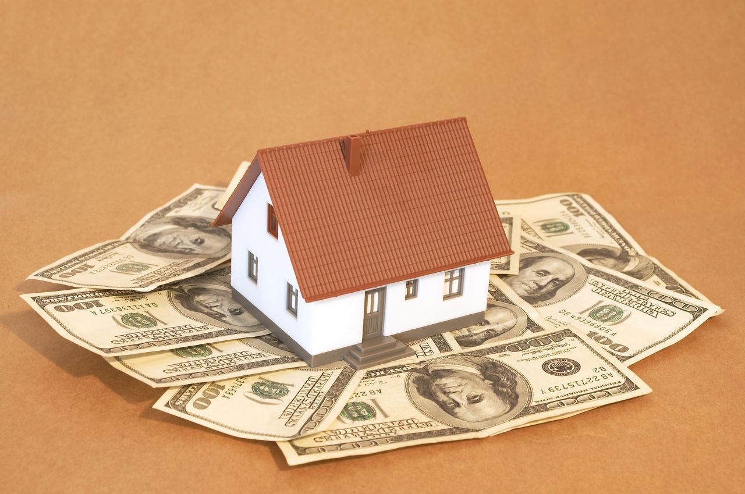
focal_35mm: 63
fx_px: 1302
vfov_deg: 21.5
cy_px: 247
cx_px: 372
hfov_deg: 31.9
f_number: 8
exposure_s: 1
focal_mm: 42
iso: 200
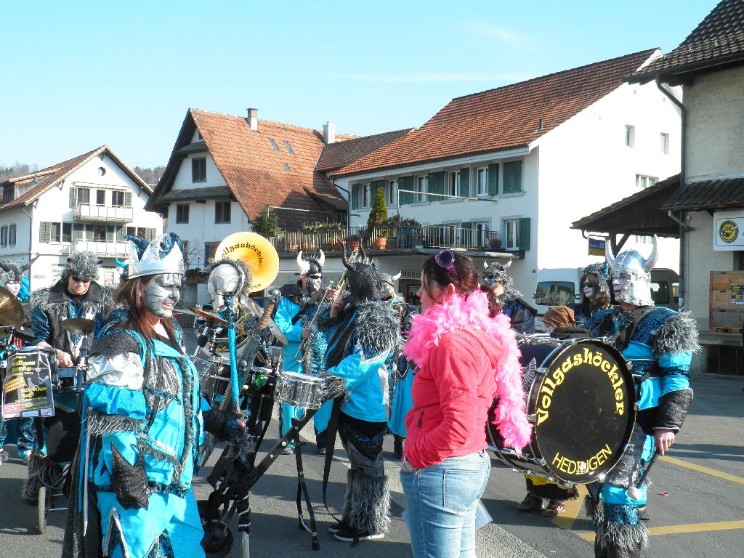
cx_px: 372
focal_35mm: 41
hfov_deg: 45.8
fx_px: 881
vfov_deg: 35.1
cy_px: 279
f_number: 3.9
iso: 64
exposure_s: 1/200
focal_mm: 7.3
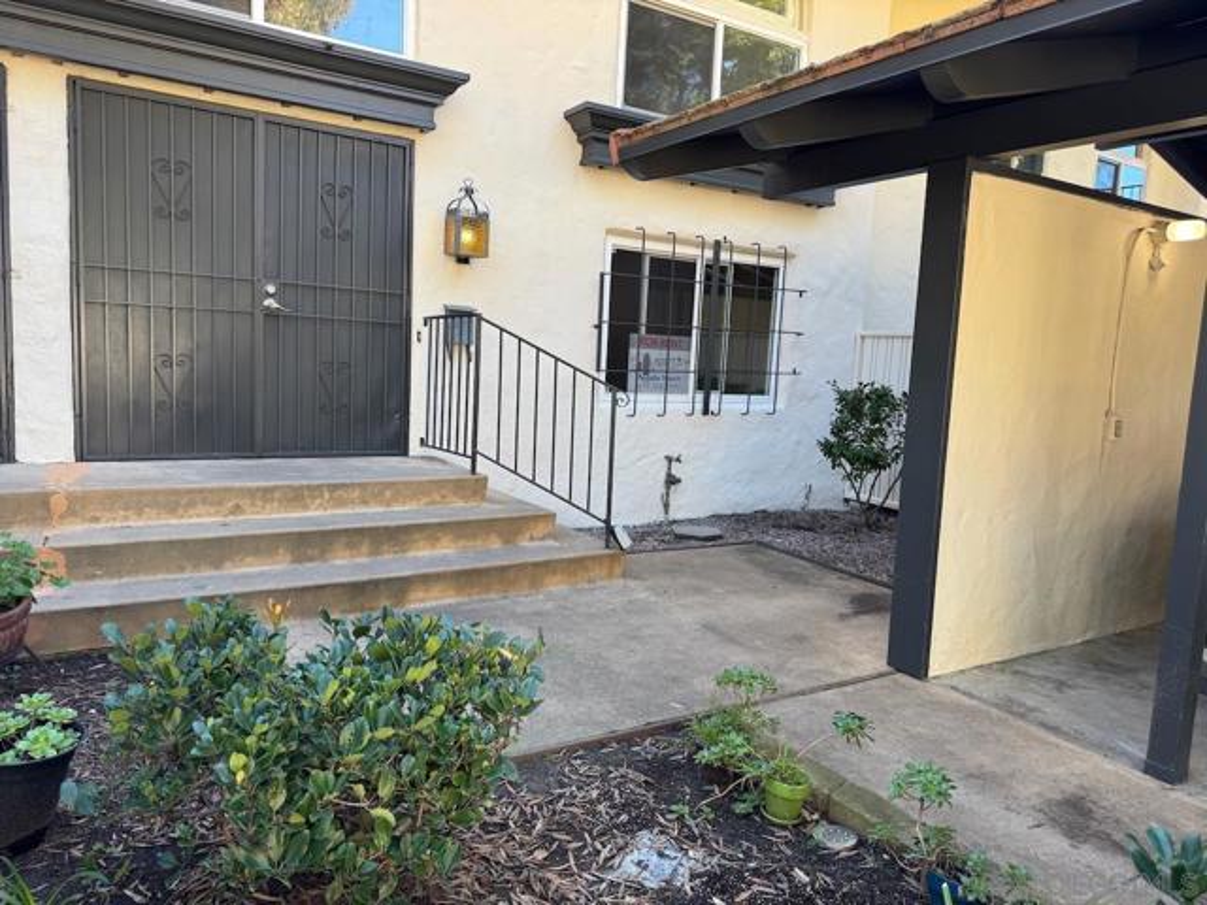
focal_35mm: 24
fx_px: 837
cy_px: 452
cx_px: 604
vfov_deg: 56.8
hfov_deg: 71.6
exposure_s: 1/170
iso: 64
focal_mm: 6.76
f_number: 1.78
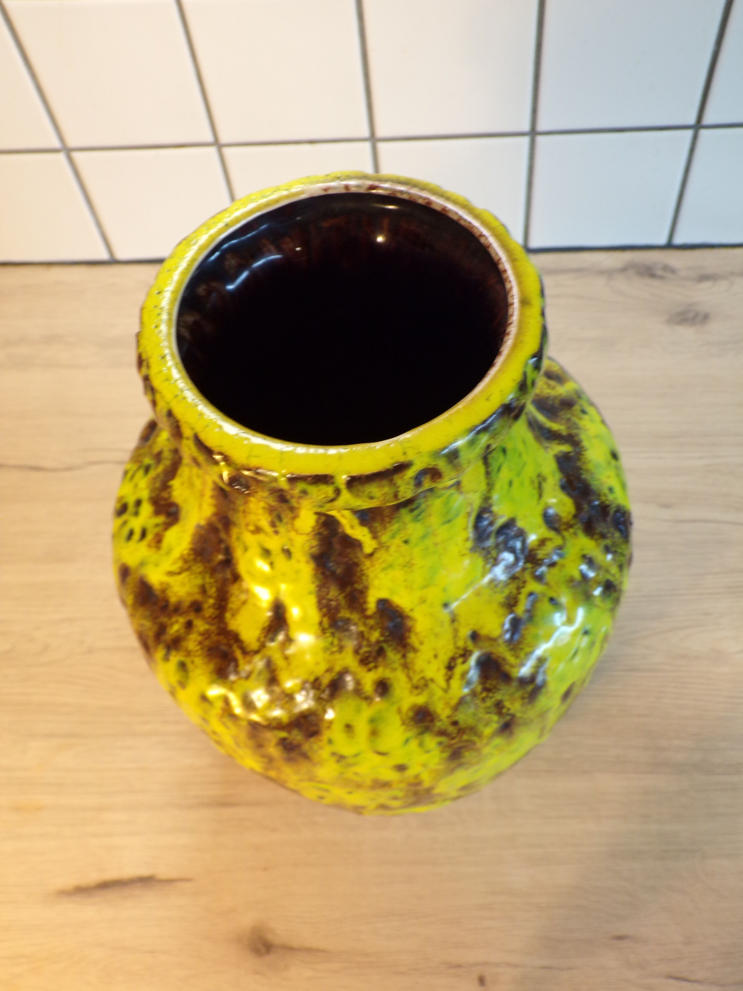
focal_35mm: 32
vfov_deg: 56.8
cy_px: 496
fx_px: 916
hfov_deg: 44.2
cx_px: 372
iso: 150
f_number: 3.2
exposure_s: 1/40
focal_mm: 5.8
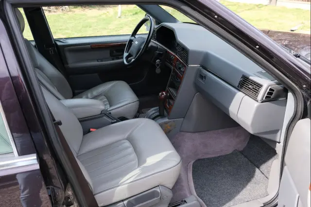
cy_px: 104
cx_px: 156
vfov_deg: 39.9
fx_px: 285
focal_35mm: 33
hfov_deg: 57.2
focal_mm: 22.3
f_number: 5
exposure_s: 1/150
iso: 320
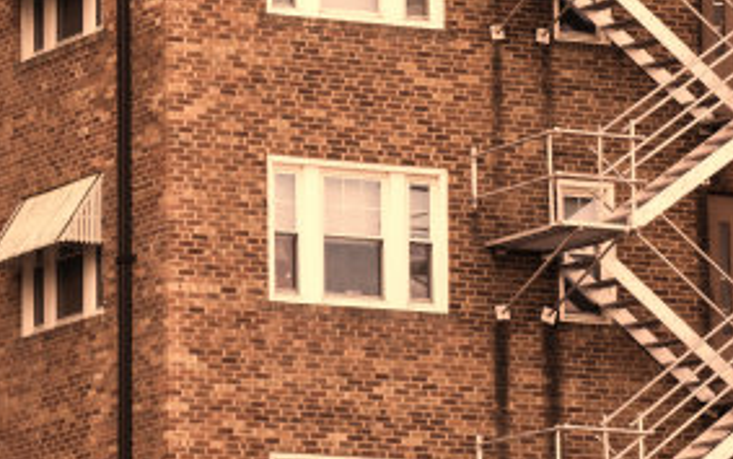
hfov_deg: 7.3
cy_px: -49
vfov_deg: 4.6
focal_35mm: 287
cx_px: 210
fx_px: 5734
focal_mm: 130
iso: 320
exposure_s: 1/60
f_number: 16
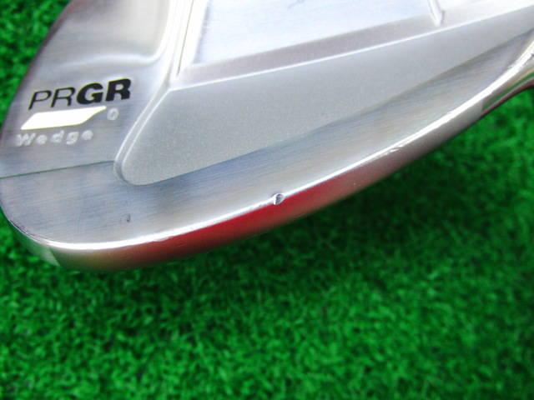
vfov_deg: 38.7
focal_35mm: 37
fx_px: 571
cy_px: 200
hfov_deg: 50.1
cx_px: 267
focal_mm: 6.42
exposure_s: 1/40
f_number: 3.6
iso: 400
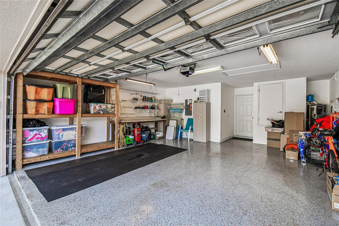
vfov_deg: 77.3
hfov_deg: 100.4
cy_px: 113
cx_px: 170
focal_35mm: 15
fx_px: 141
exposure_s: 1/25
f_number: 7.1
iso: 100
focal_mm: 10
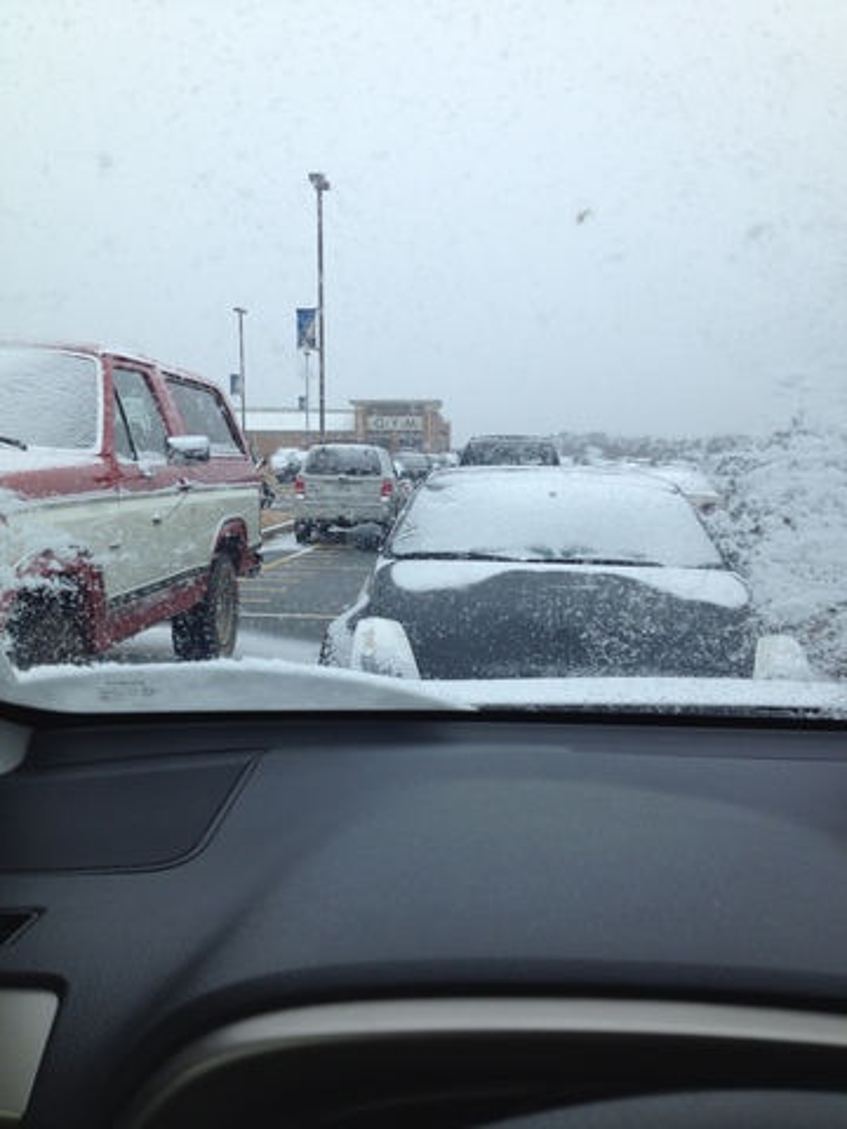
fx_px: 1142
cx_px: 424
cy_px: 564
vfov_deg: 52.6
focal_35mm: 35
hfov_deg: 40.7
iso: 50
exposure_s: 1/406
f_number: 2.4
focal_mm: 4.28
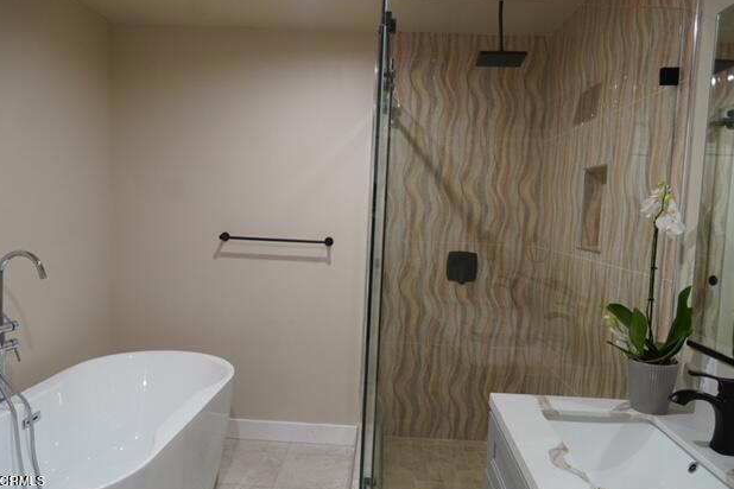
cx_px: 373
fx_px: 571
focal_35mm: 28
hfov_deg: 65.5
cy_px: 248
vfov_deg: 46.4
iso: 800
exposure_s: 1/30
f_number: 5.6
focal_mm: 18
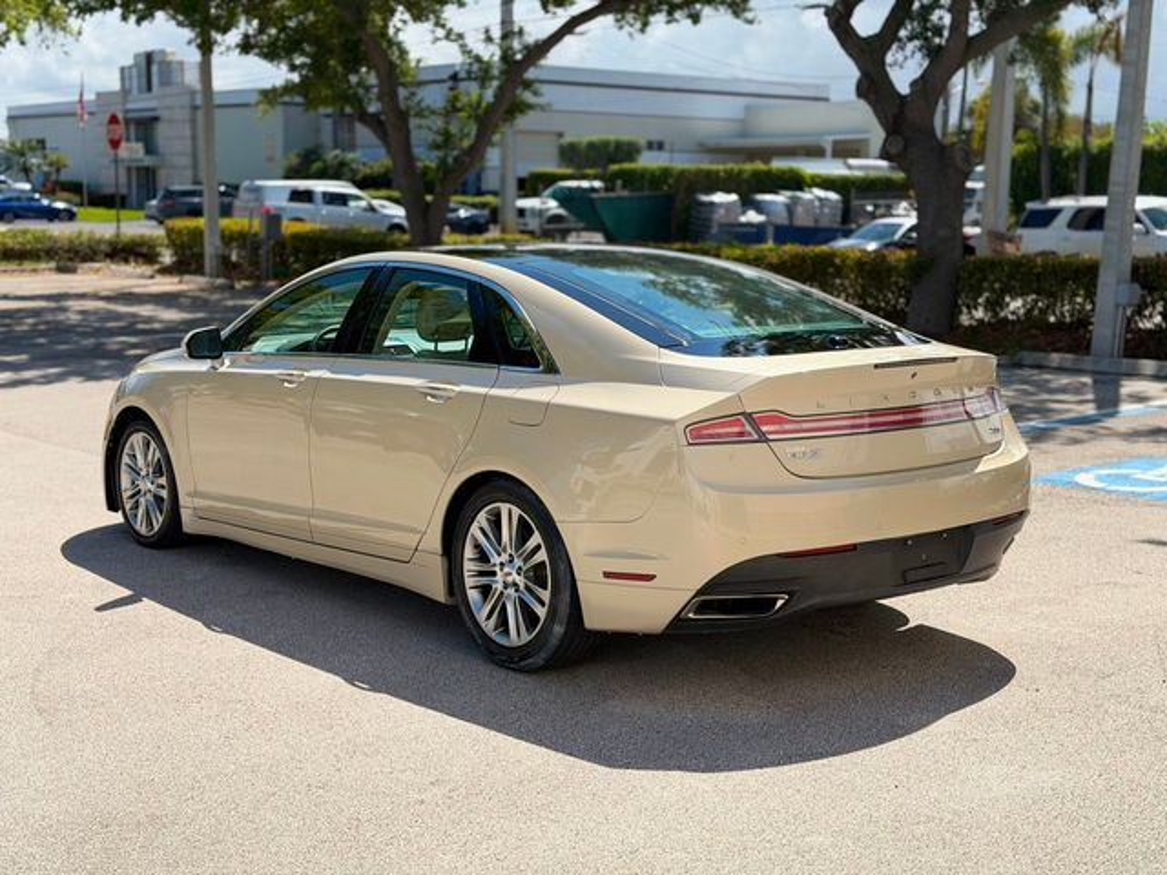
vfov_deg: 30.3
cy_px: 438
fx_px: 1618
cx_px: 584
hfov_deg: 39.7
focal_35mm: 48
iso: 64
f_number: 1.78
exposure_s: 1/3891
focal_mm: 6.76
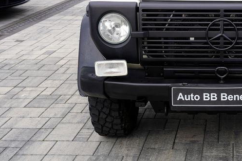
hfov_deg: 28.4
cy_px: 16
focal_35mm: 68
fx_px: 457
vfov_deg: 19.6
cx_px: 224
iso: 100
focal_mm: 33
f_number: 5
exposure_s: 1/80
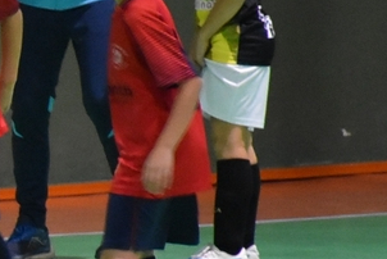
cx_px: -38
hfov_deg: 3.3
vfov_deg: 2.2
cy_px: 107
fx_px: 6736
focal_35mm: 626
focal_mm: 140
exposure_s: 1/125
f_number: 5.6
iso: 3200
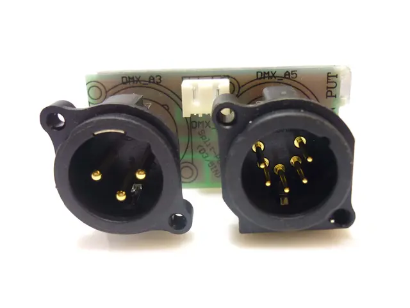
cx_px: 205
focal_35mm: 33
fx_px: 391
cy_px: 154
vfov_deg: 42.9
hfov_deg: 55.4
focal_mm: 5.5
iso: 100
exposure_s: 1/30
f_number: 2.8
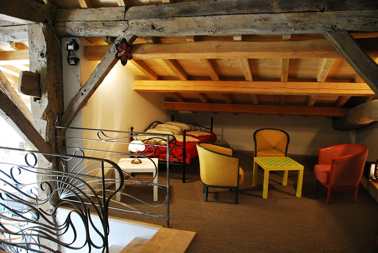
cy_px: 126
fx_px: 284
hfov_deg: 67.3
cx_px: 189
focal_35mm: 27
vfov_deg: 48.1
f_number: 3.5
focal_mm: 18
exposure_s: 1/20
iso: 800
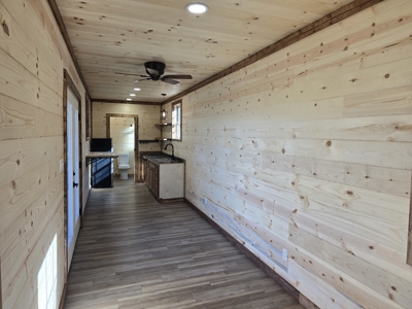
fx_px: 274
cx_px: 206
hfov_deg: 73.9
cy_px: 154
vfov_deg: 58.9
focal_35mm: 23
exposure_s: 1/180
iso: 64
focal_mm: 6.3
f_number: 1.7
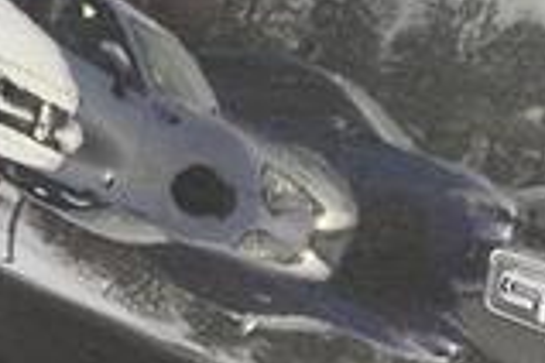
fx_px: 1196
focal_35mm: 79
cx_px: 723
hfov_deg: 22.7
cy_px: 329
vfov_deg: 17.0
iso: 40
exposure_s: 1/168
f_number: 2.2
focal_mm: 2.22
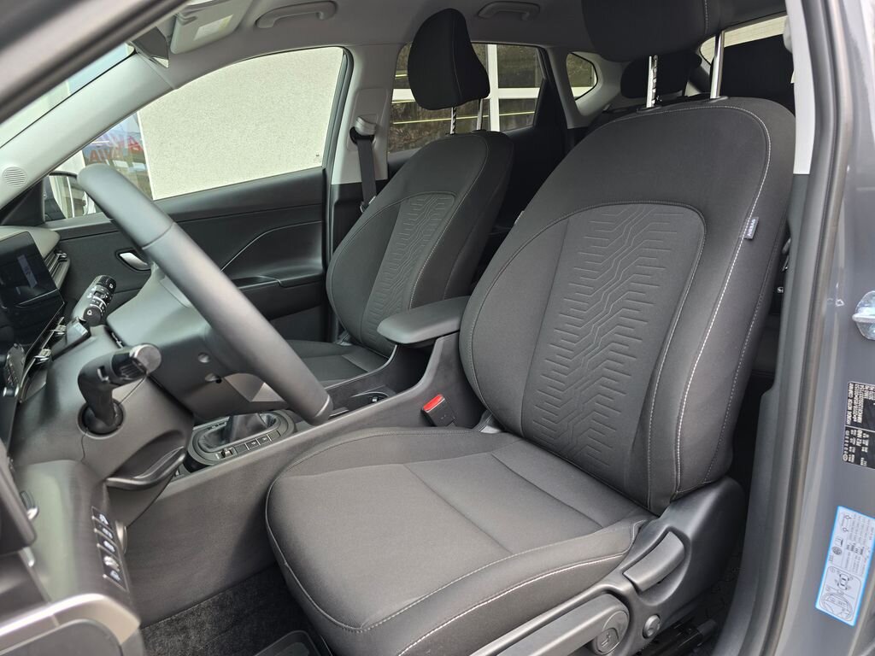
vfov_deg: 58.9
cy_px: 328
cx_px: 438
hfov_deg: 73.9
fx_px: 581
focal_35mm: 23
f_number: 1.7
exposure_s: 1/180
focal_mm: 6.3
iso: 50
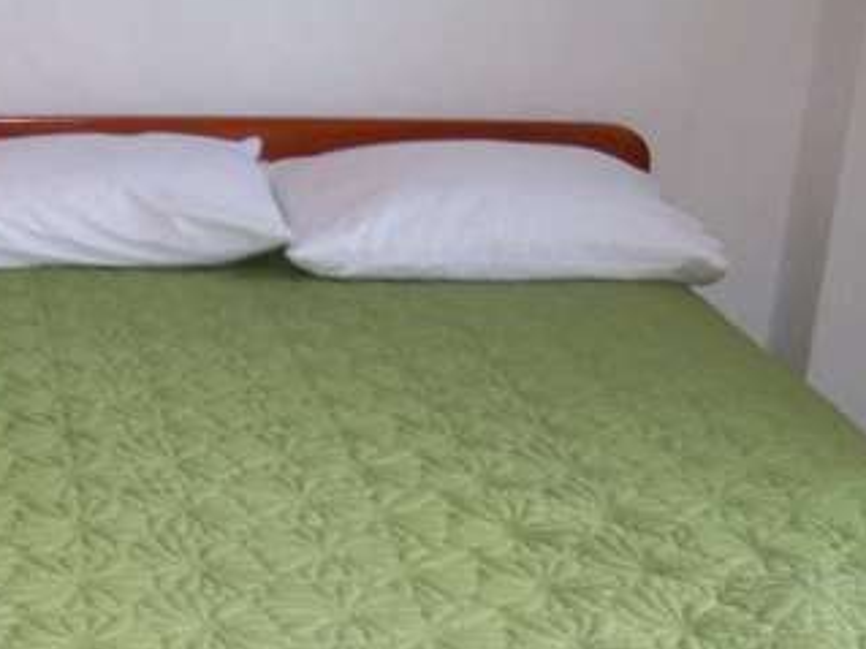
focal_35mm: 75
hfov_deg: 24.9
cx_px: 23
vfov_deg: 19.0
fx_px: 1876
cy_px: 673
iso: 200
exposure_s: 1/30
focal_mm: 6.2
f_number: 3.5
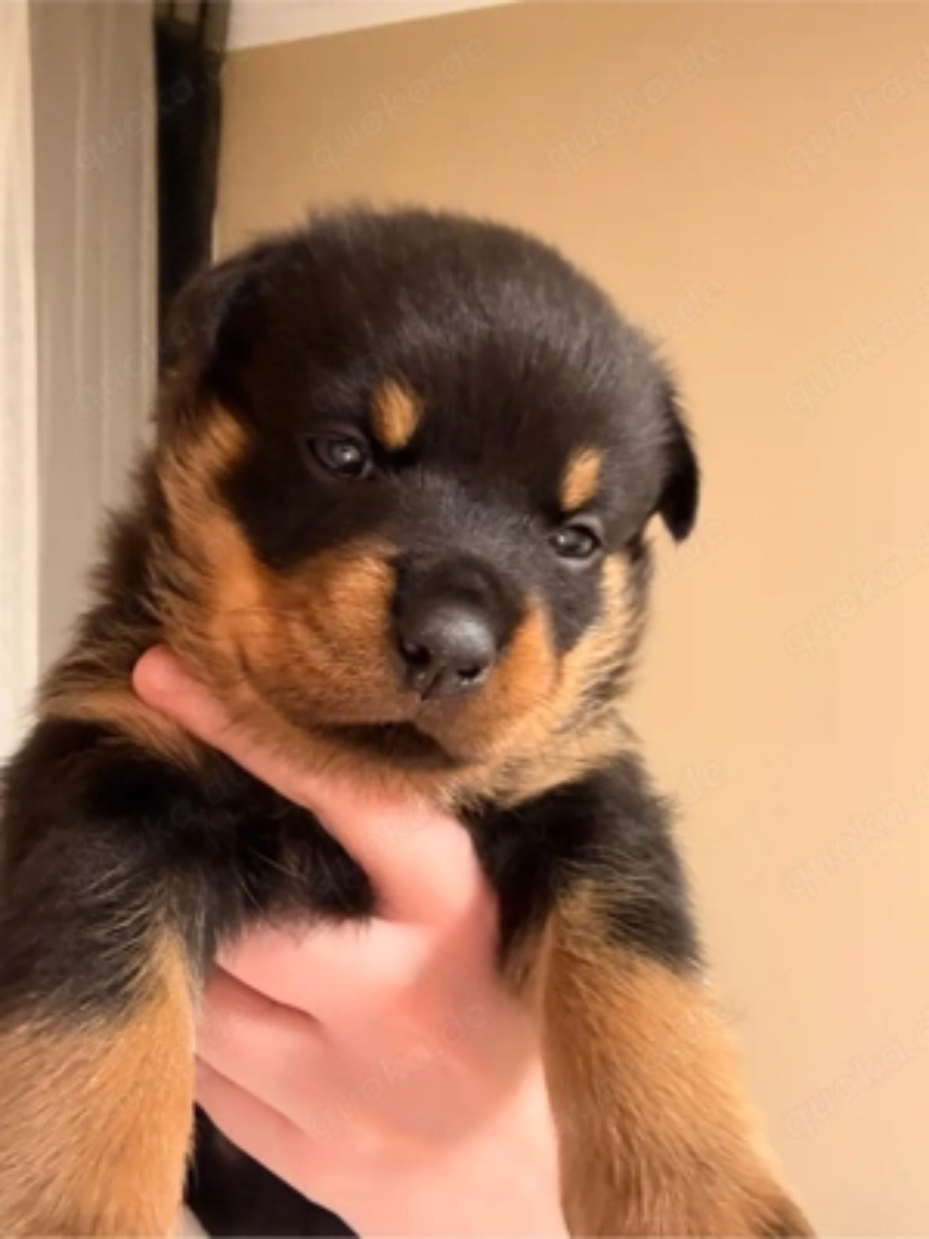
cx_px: 464
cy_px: 620
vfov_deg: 60.0
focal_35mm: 30
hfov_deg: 46.8
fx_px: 1073
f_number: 1.9
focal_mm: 2.69
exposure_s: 1/25
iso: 400
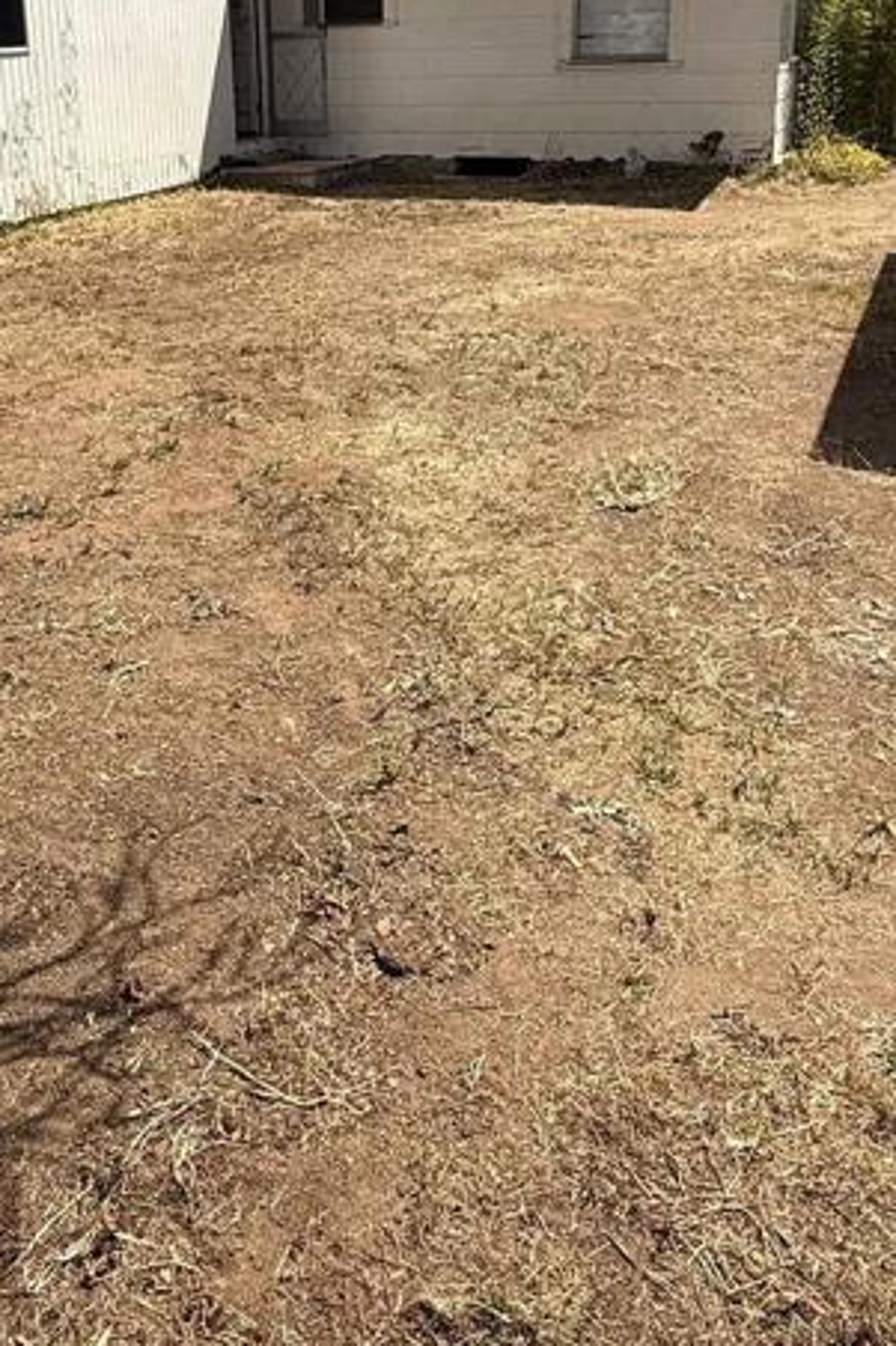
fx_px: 1233
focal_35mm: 33
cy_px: 393
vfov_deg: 55.4
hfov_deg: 39.6
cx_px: 327
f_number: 2.2
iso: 50
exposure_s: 1/1961
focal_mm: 2.22
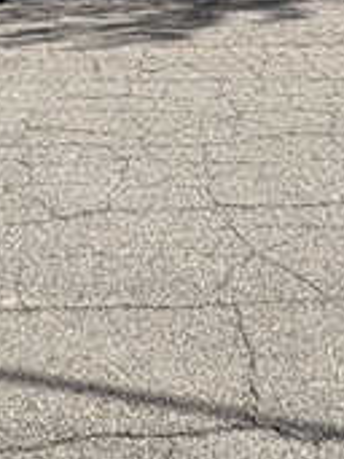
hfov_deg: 17.5
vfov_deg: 19.1
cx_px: 172
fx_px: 1114
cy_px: -311
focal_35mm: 84
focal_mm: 2.22
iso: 40
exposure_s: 1/1600
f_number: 2.2
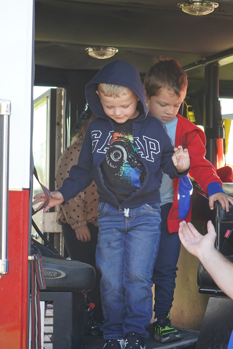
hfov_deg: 13.0
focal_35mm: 105
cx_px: 116
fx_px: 1019
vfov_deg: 19.5
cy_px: 174
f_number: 4.5
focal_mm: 70
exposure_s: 1/160
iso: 500
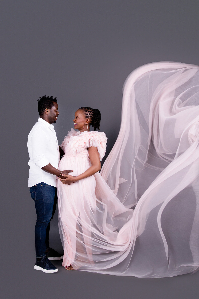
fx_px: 261
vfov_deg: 59.5
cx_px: 100
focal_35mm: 32
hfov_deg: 41.7
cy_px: 150
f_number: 8
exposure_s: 1/160
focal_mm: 31.5
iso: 200
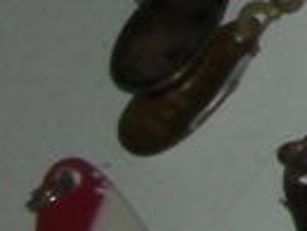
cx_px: 1148
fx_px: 2594
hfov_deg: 5.9
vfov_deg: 5.0
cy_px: -229
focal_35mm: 292
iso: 200
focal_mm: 6.3
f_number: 5.6
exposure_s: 1/30
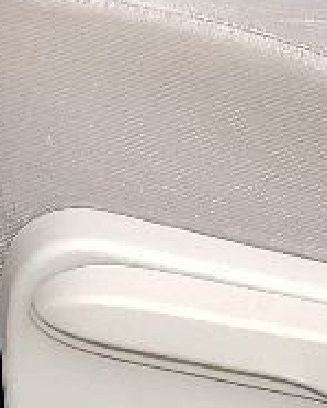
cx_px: 72
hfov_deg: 7.1
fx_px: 2635
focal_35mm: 218
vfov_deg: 8.5
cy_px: -364
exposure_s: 1/1111
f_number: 1.5
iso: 50
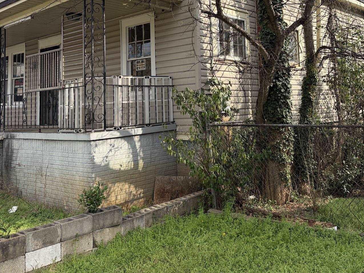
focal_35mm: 38
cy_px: 61
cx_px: 228
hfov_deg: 48.5
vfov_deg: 36.6
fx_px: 400
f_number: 1.78
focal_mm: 6.76
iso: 100
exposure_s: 1/2801
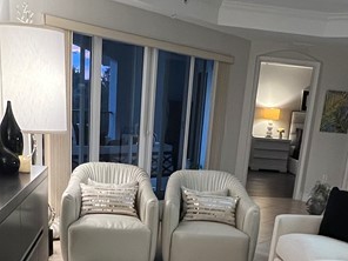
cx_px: 188
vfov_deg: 29.9
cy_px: 262
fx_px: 452
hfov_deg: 42.0
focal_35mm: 45
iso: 400
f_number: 1.8
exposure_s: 1/60
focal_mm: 1.57
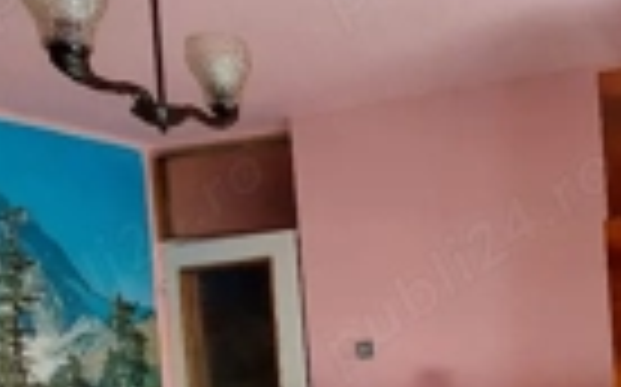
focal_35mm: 40
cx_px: 558
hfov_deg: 44.8
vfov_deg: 31.0
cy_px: 315
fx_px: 676
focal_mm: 1.74
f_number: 2.2
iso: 125
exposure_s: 1/50
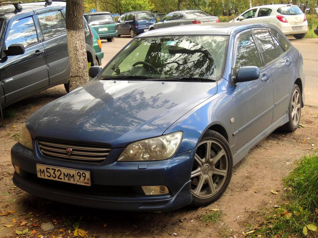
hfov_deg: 38.2
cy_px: 119
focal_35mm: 50
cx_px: 159
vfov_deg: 29.1
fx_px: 459
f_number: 3.6
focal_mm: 8.9
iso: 100
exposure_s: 1/60
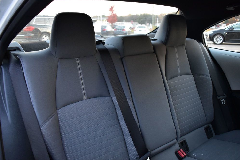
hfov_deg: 60.3
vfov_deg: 42.3
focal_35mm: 31
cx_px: 119
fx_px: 207
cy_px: 82
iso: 1600
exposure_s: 1/8
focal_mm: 20
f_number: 3.5
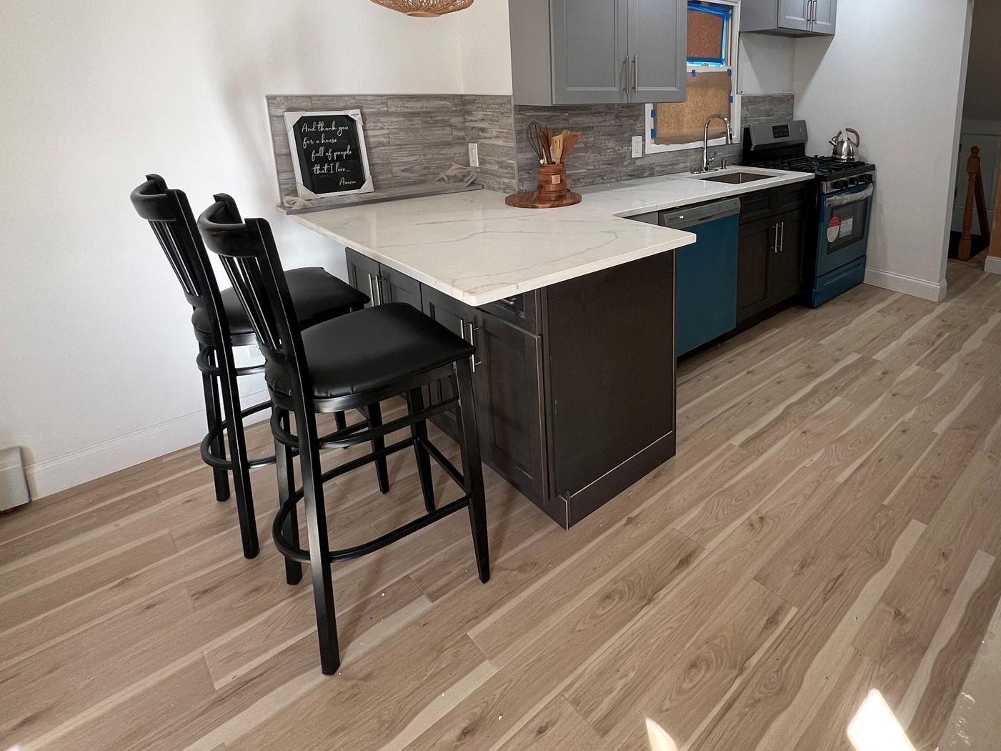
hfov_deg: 82.1
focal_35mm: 19
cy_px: 211
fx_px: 549
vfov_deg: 65.5
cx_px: 657
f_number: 1.8
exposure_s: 1/99
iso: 100
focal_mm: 1.57
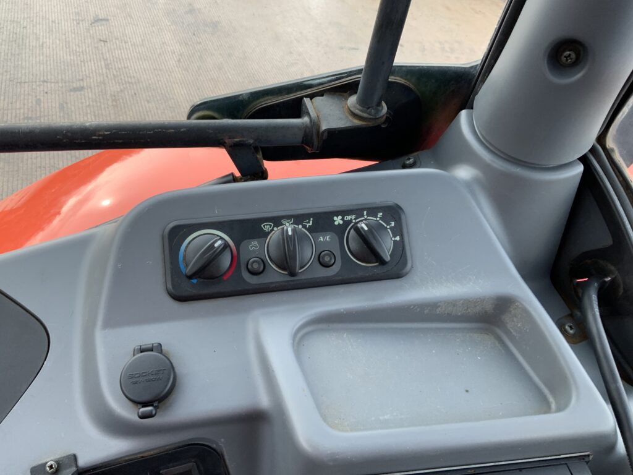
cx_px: 316
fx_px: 530
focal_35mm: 29
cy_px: 238
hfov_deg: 61.7
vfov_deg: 48.2
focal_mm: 3
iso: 20
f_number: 1.8
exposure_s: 1/122
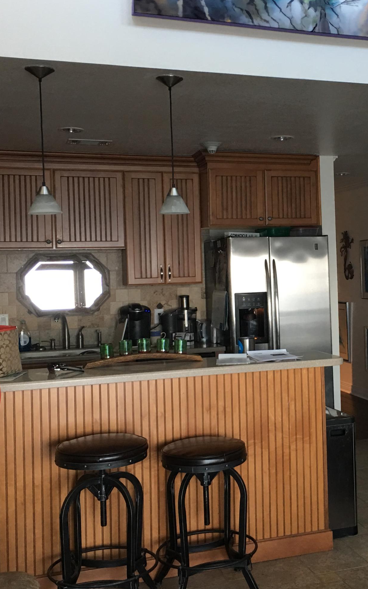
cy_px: 279
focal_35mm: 47
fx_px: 754
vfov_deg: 42.6
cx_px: 305
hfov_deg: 26.8
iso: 40
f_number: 2.2
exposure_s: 1/15
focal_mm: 4.15
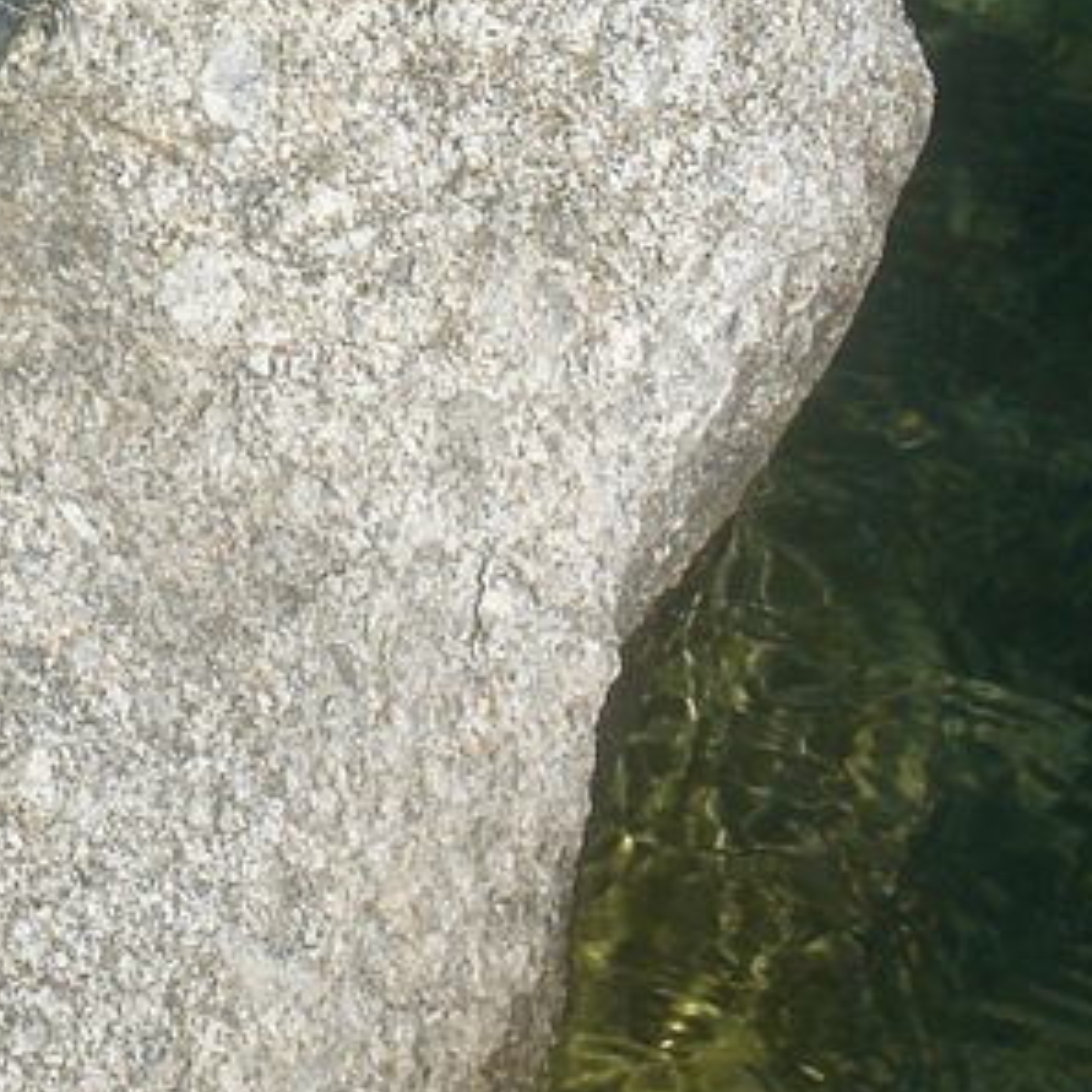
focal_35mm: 223
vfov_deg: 7.8
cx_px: 74
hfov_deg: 7.8
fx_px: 7959
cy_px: 74
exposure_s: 1/250
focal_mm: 12.47
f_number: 6.4
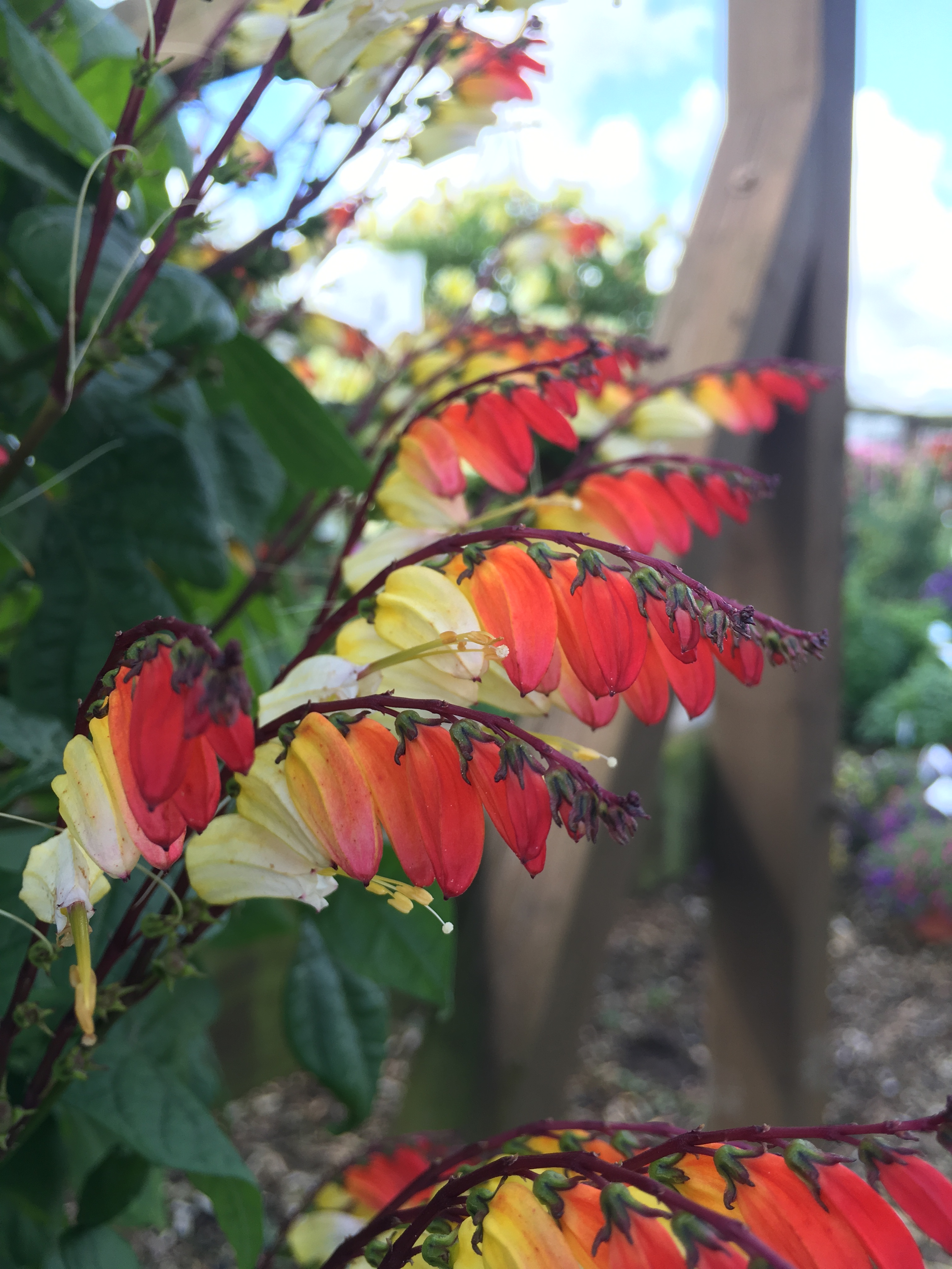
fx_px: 1063
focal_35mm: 29
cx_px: 476
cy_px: 634
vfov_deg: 61.7
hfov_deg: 48.2
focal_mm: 4.15
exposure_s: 1/122
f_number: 2.2
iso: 25
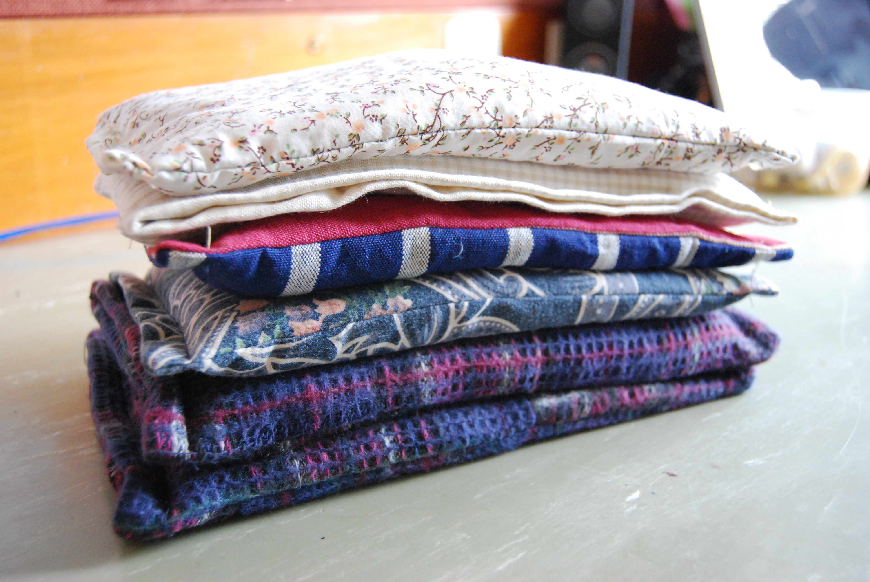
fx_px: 871
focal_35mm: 36
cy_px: 291
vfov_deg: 37.0
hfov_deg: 53.1
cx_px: 435
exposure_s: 1/25
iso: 1600
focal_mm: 24
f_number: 4
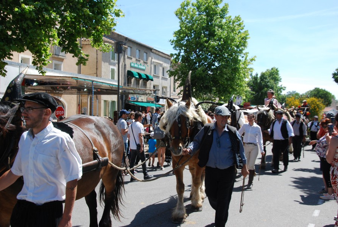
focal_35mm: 42
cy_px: 114
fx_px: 395
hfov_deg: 46.3
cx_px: 169
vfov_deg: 32.1
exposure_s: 1/400
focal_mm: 28
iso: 400
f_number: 10
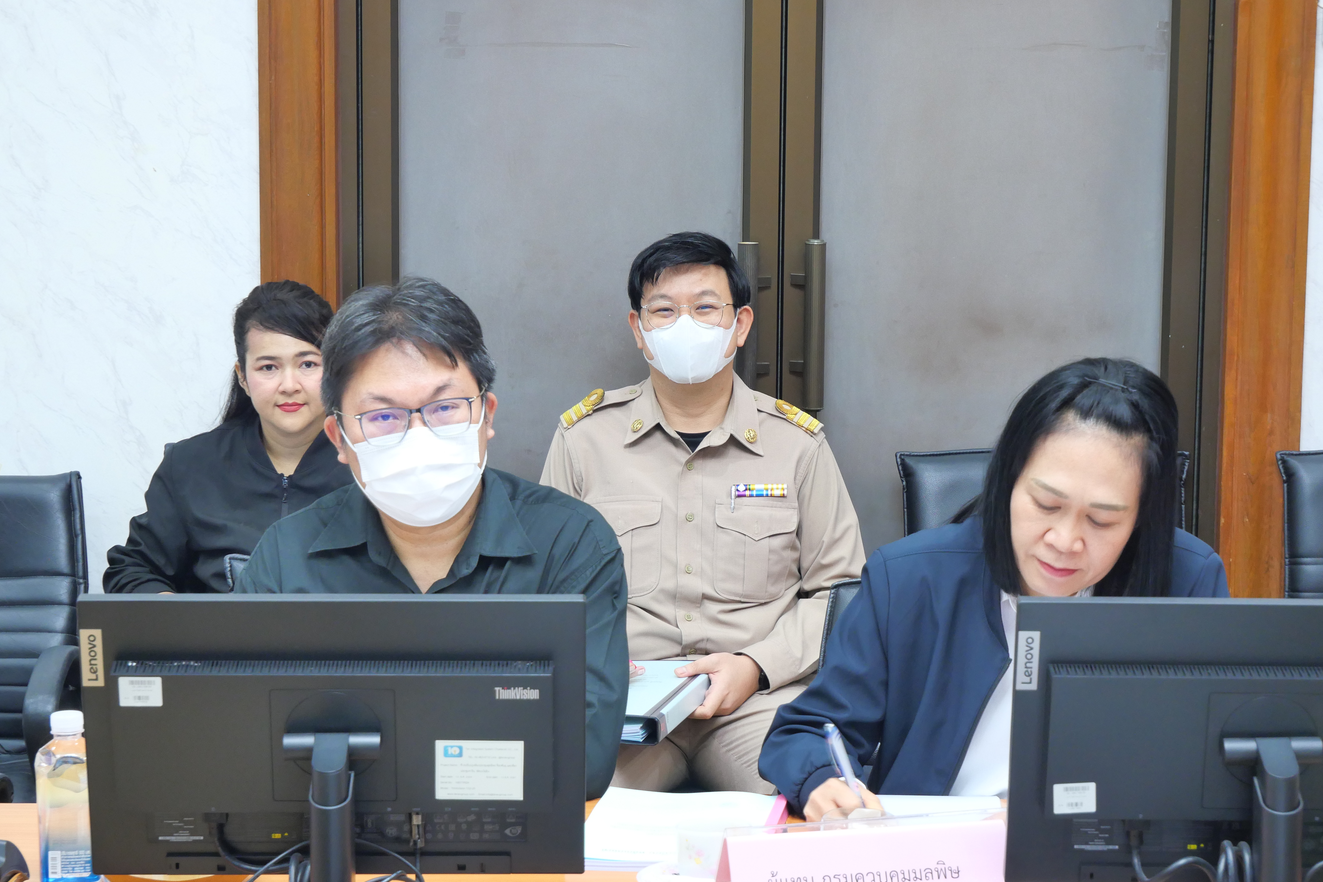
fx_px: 3013
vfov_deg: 16.7
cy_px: 446
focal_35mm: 82
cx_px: 658
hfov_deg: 24.8
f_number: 5.4
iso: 1000
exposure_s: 1/10
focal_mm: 39
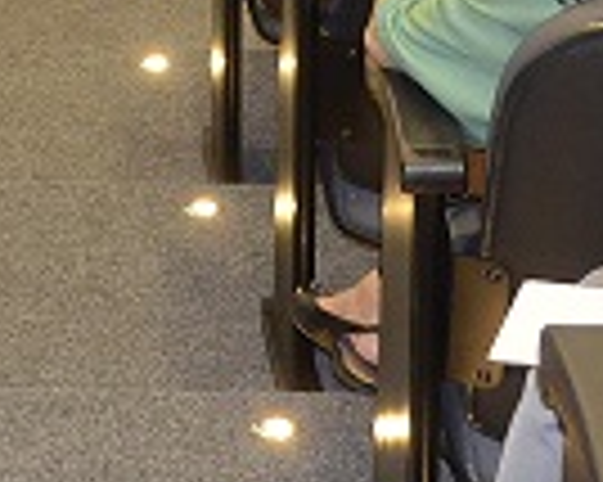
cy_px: -428
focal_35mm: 174
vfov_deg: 8.5
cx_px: -225
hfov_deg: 10.8
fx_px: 3103
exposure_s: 1/60
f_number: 3.5
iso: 1800
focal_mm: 18
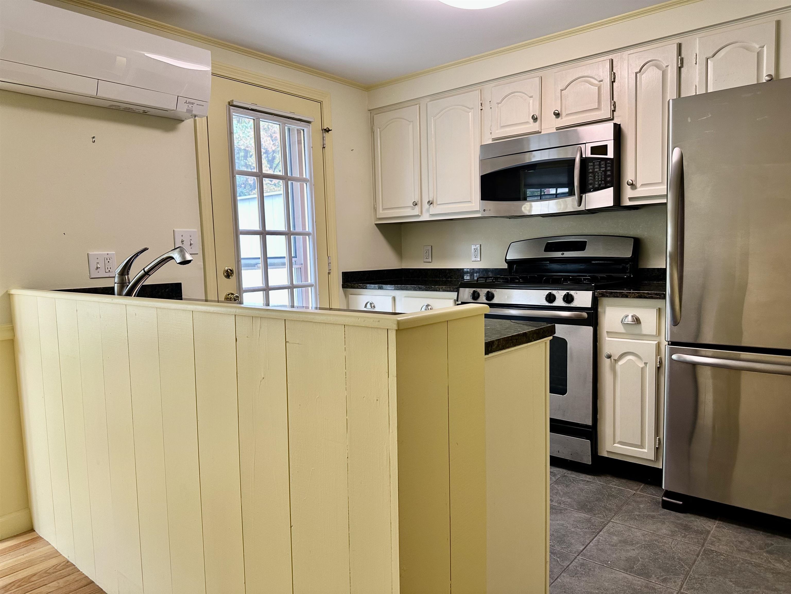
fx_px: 548
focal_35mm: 24
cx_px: 396
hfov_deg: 71.6
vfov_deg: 56.8
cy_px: 297
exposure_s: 1/60
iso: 160
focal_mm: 6.86
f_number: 1.78
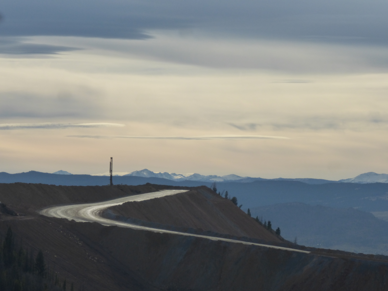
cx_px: 194
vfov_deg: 9.3
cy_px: 146
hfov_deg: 12.3
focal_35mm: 160
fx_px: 1793
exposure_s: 1/1600
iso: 160
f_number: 5.4
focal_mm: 25.9
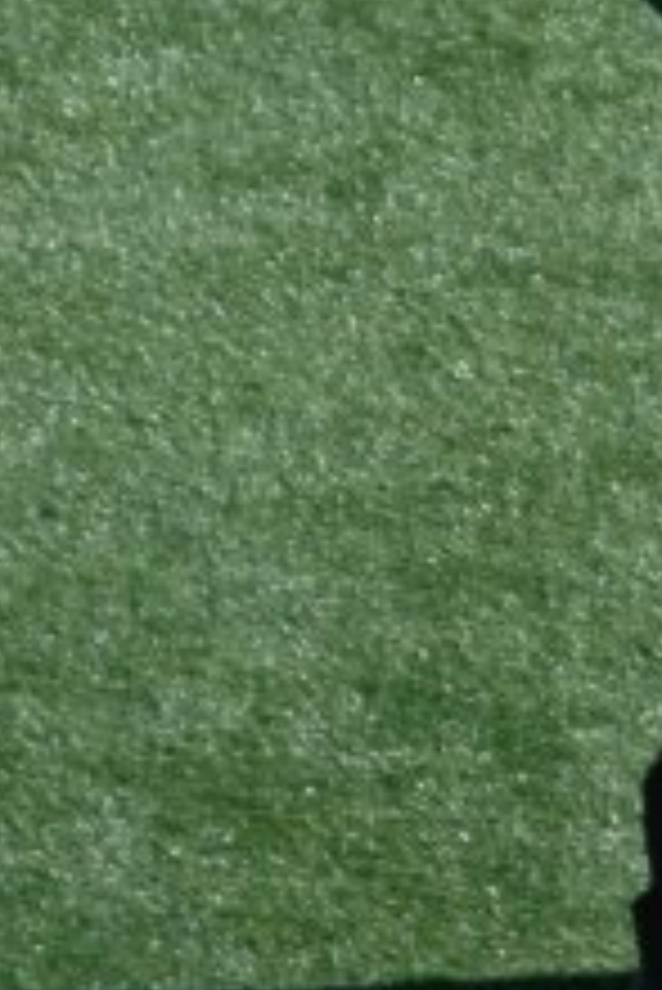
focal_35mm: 1633
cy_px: -58
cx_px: 646
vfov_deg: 1.3
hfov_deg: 0.8
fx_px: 44969
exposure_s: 1/500
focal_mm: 400
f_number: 5.6
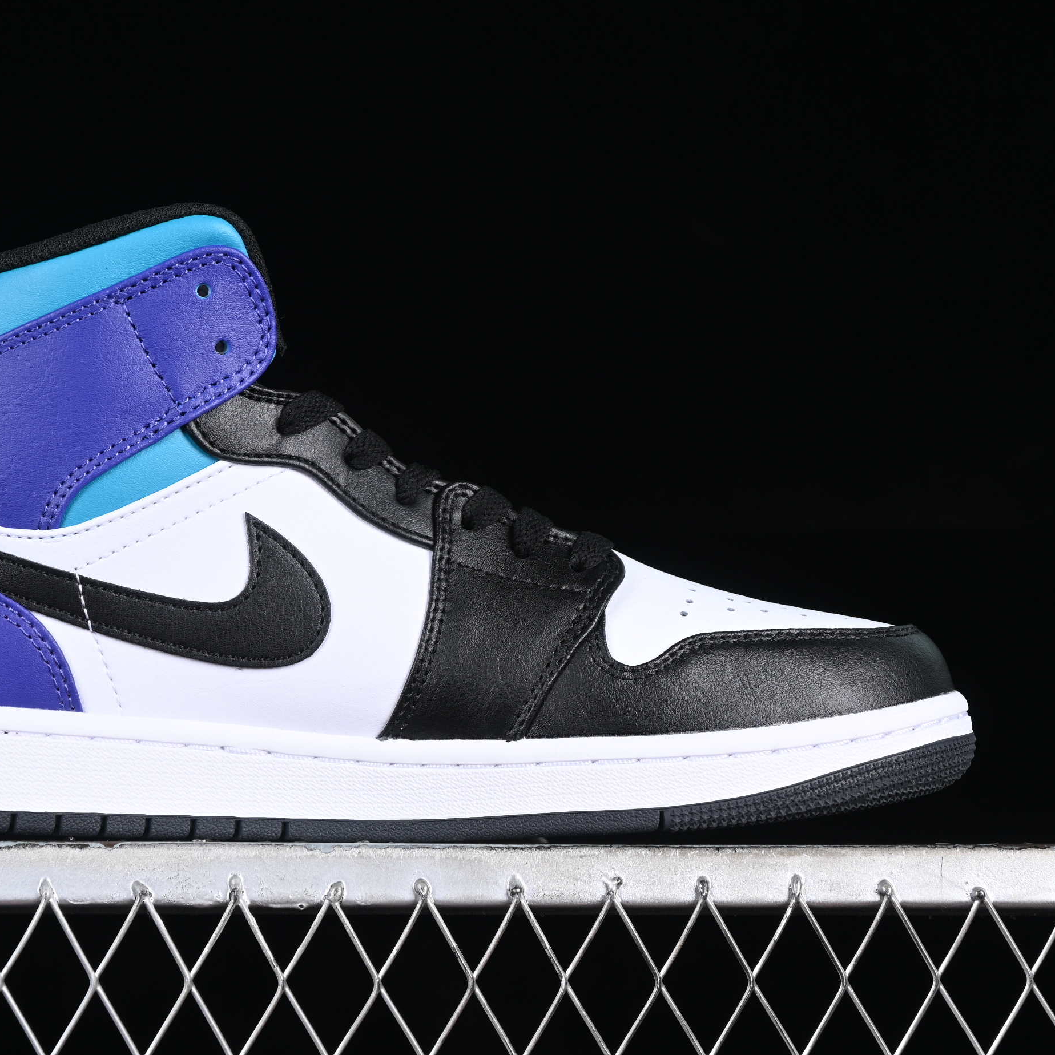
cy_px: 529
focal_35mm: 96
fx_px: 3310
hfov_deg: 18.1
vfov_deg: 18.1
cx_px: 349
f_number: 6.3
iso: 160
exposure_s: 1/60
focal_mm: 50
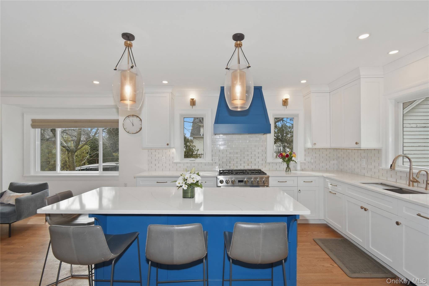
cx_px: 214
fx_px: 179
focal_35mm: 15
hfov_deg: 100.4
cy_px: 143
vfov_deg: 77.3
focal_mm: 10
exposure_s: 1/125
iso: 160
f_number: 5.6
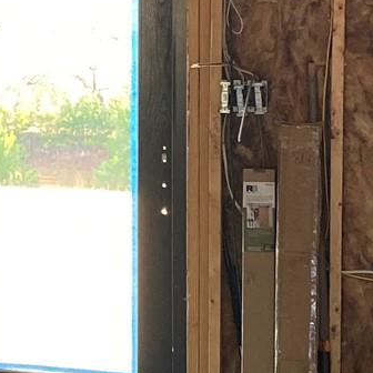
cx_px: -193
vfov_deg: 12.3
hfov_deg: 11.9
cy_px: 3
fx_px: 1707
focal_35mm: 140
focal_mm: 4.25
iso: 125
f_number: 1.8
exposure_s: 1/60
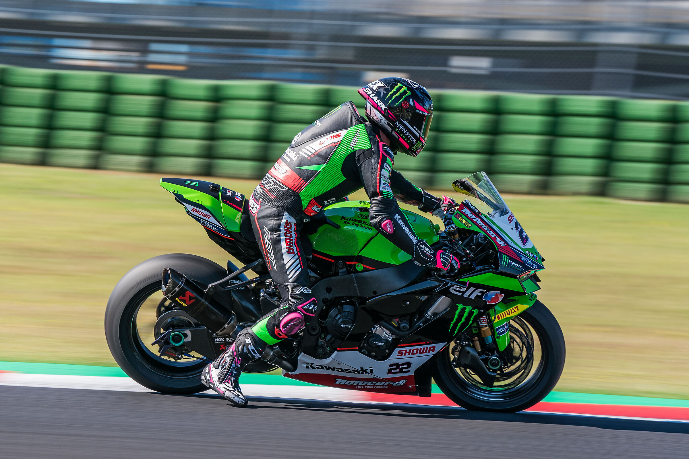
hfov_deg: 10.3
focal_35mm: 200
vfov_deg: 6.9
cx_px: 344
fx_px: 3827
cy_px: 230
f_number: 7.1
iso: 125
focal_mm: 200
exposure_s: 1/250
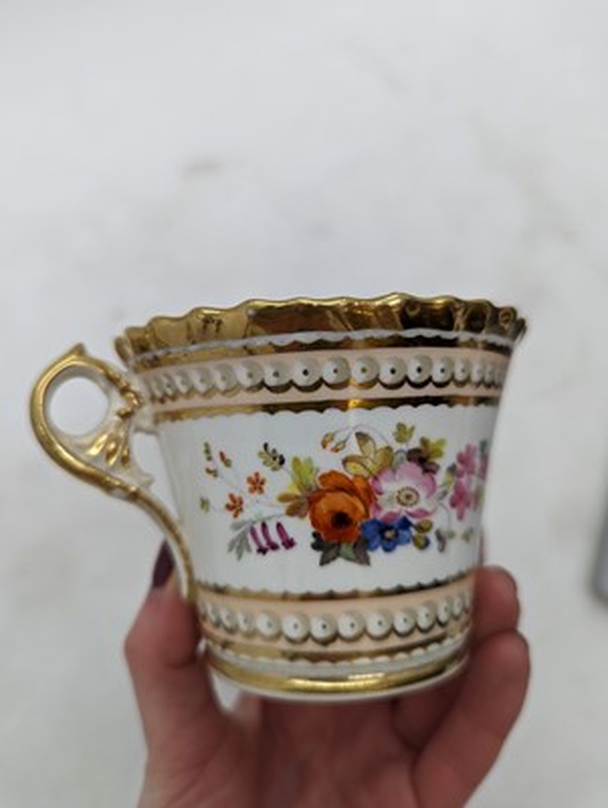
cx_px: 304
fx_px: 561
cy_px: 404
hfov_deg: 56.9
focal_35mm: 24
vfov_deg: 71.5
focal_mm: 6.81
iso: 191
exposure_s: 1/262
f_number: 1.85
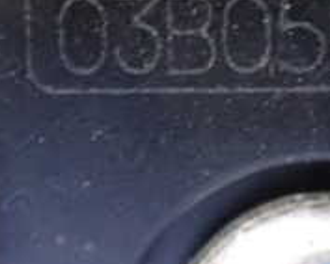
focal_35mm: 99
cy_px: -93
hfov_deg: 19.2
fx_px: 968
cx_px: 246
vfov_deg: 14.8
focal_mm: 5.4
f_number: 2.3
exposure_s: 1/8
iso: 1600
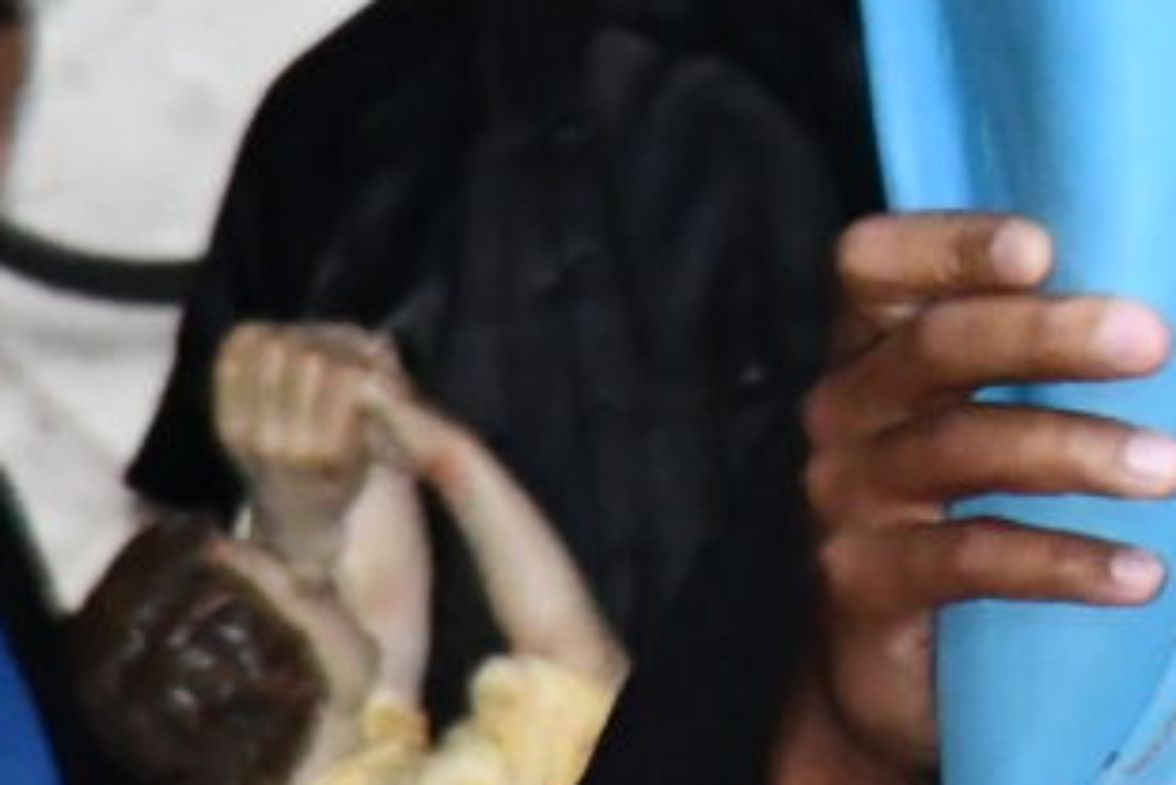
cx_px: 1631
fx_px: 42452
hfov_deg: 1.6
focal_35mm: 1299
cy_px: -341
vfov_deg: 1.1
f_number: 5.6
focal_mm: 140
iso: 5000
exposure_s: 1/60
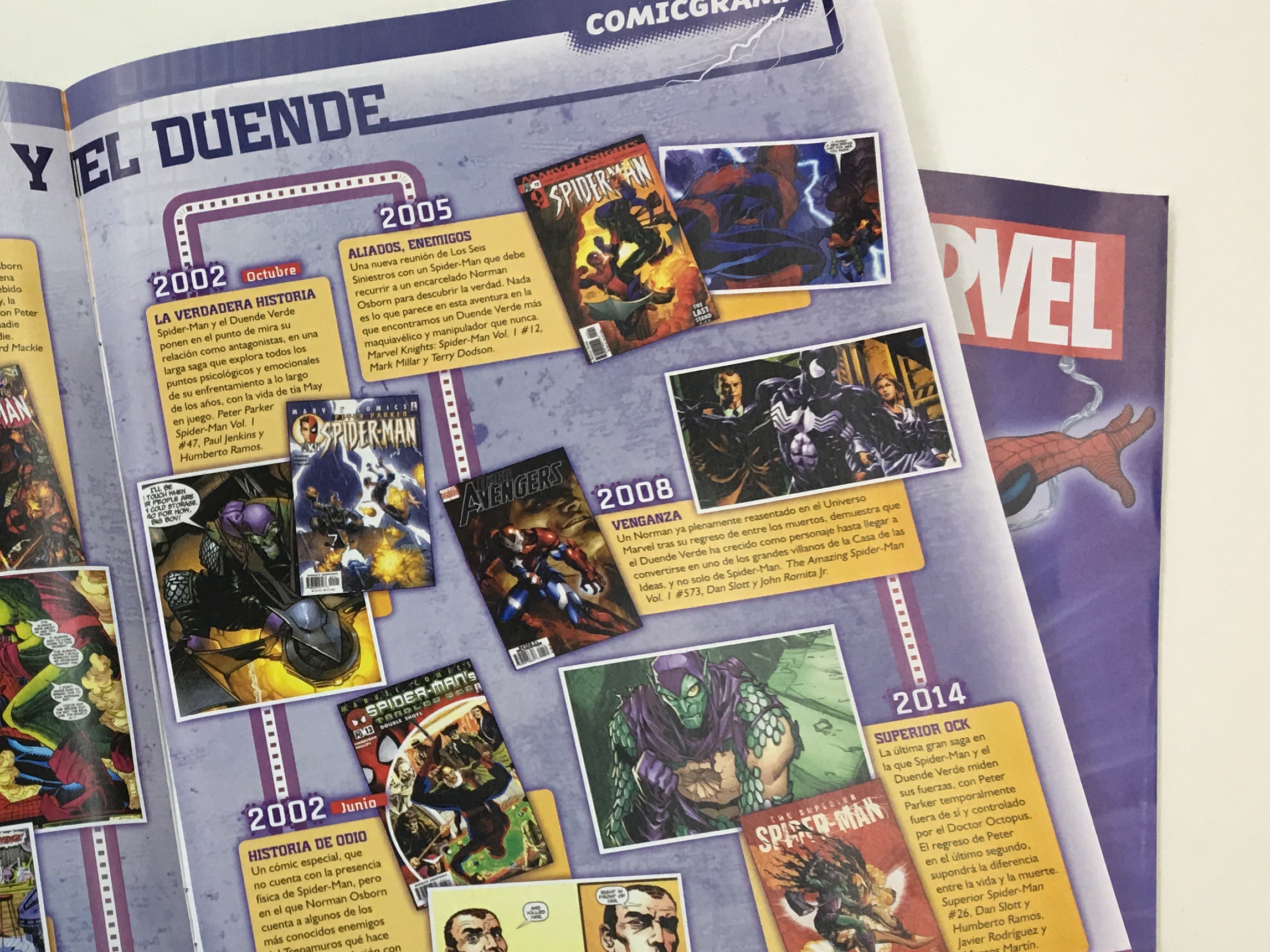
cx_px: 275
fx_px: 1871
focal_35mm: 51
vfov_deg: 28.1
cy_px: 733
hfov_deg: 36.4
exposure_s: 1/33
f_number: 2.2
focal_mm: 4.15
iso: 40
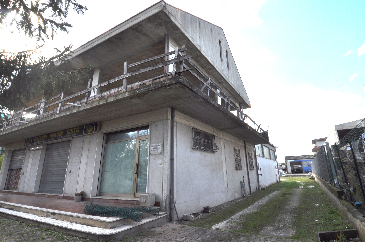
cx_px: 182
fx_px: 182
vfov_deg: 67.2
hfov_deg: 90.1
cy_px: 121
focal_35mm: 18
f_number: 11
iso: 200
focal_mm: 12
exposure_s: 1/200
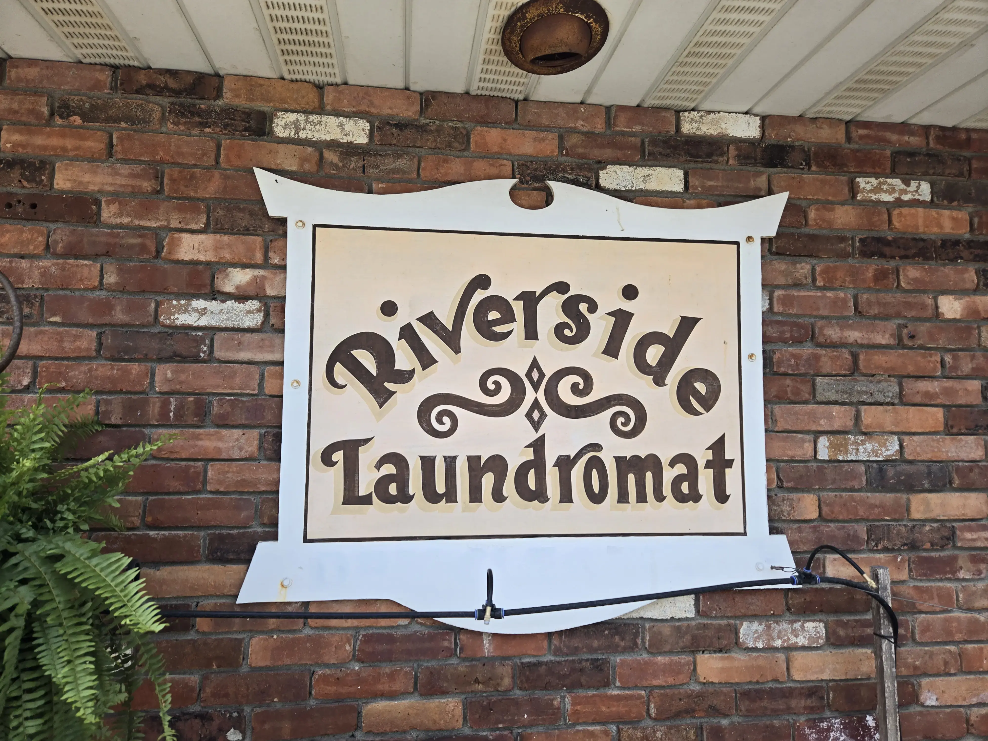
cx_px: 494
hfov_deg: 73.9
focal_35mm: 23
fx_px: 656
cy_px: 370
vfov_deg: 58.9
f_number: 1.8
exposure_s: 1/474
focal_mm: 5.4
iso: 25
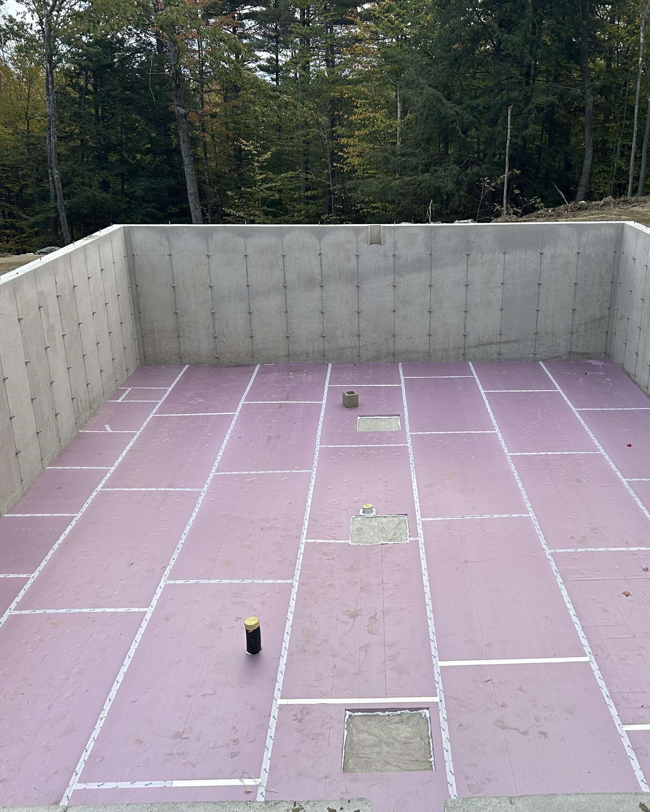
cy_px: 406
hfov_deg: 43.1
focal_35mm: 34
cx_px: 394
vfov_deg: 52.8
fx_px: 818
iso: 80
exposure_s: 1/121
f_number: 1.5
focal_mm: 5.7
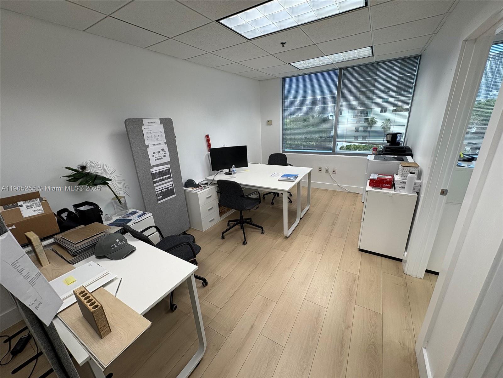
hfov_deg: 102.1
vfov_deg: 85.7
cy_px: 189
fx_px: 203
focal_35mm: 14
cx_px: 252
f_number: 2.2
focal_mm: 2.22
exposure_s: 1/120
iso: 100
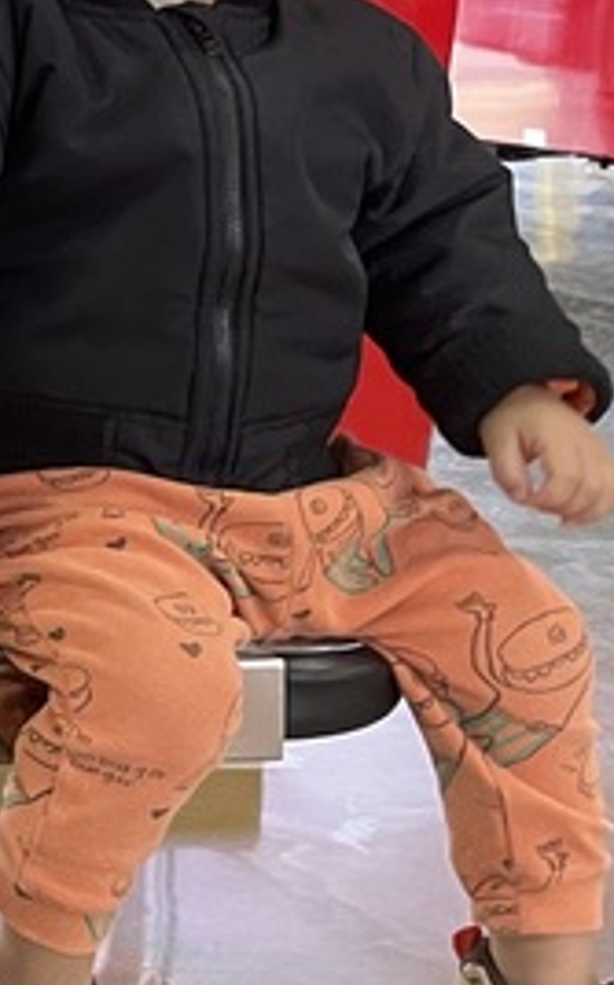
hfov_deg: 10.4
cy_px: 114
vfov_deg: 19.9
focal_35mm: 103
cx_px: -1004
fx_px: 2764
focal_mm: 4.2
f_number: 1.6
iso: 125
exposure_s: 1/60
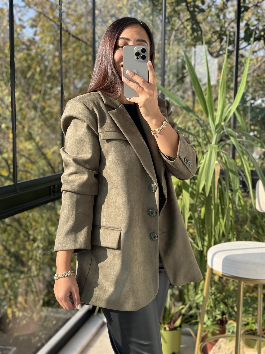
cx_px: 132
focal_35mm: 48
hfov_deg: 30.3
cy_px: 177
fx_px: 490
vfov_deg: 39.7
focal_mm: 6.76
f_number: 1.78
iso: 64
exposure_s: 1/425
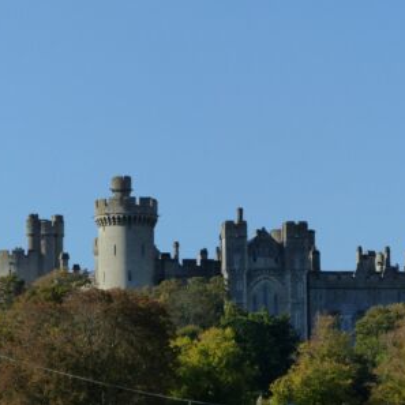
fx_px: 2383
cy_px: 202
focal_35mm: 180
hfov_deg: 9.7
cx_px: 236
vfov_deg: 9.7
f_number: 5.6
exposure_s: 1/800
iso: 200
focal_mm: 24.8
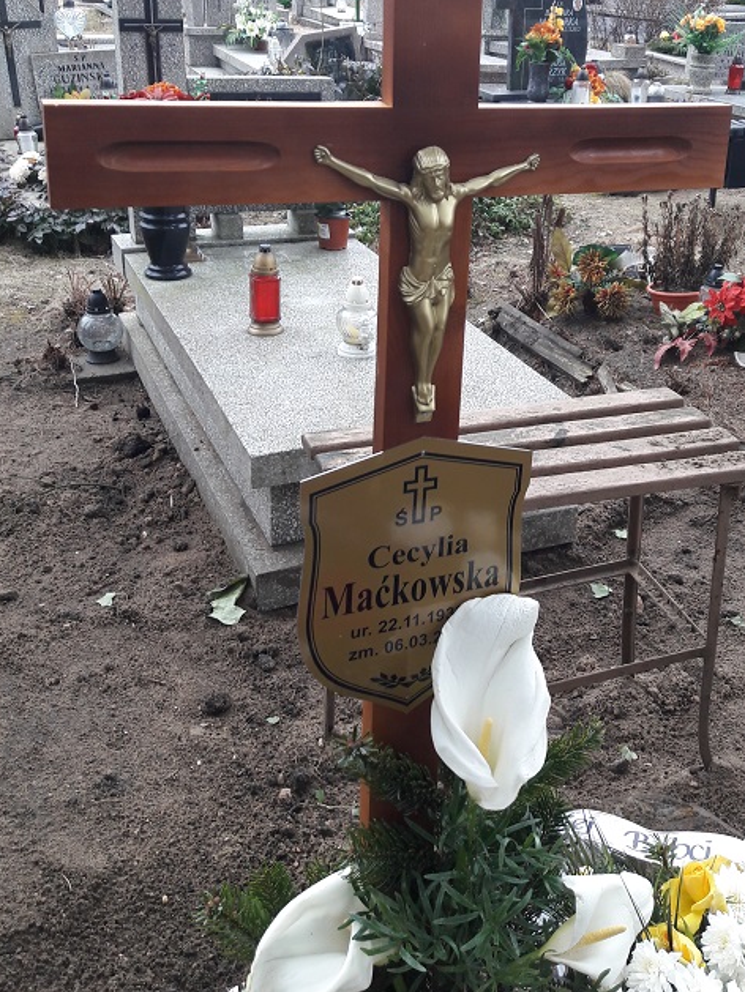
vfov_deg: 48.2
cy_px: 340
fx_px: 1090
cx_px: 466
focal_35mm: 38
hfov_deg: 37.5
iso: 40
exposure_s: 1/164
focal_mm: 3.7
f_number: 1.9
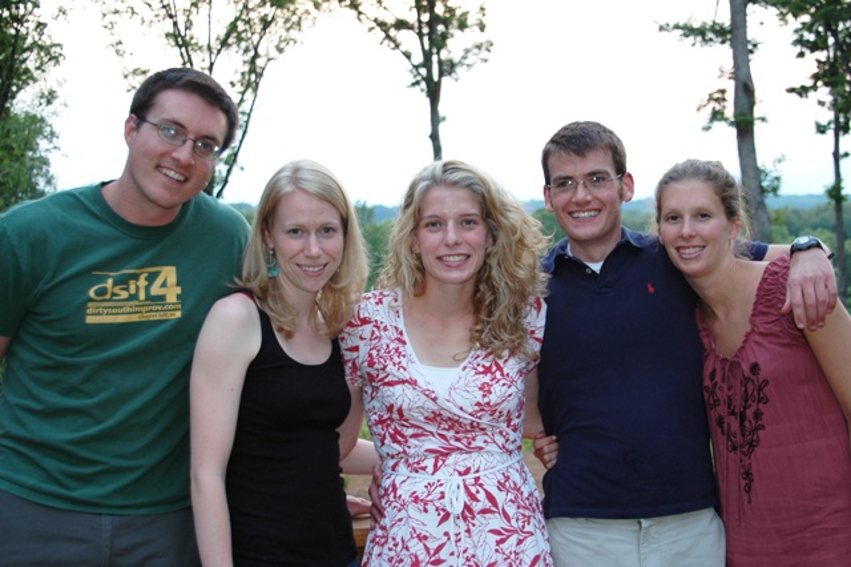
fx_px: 1240
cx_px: 426
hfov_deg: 37.9
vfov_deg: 25.7
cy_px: 284
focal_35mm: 52
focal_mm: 35
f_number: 4
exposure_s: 1/25
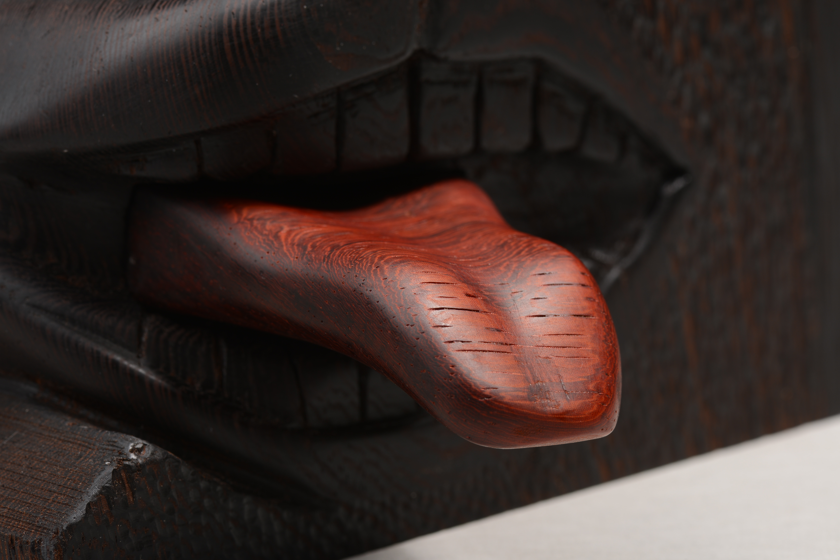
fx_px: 2451
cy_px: 280
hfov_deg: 19.5
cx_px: 420
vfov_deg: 13.1
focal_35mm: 105
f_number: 20
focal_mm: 105
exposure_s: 1/160
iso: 100
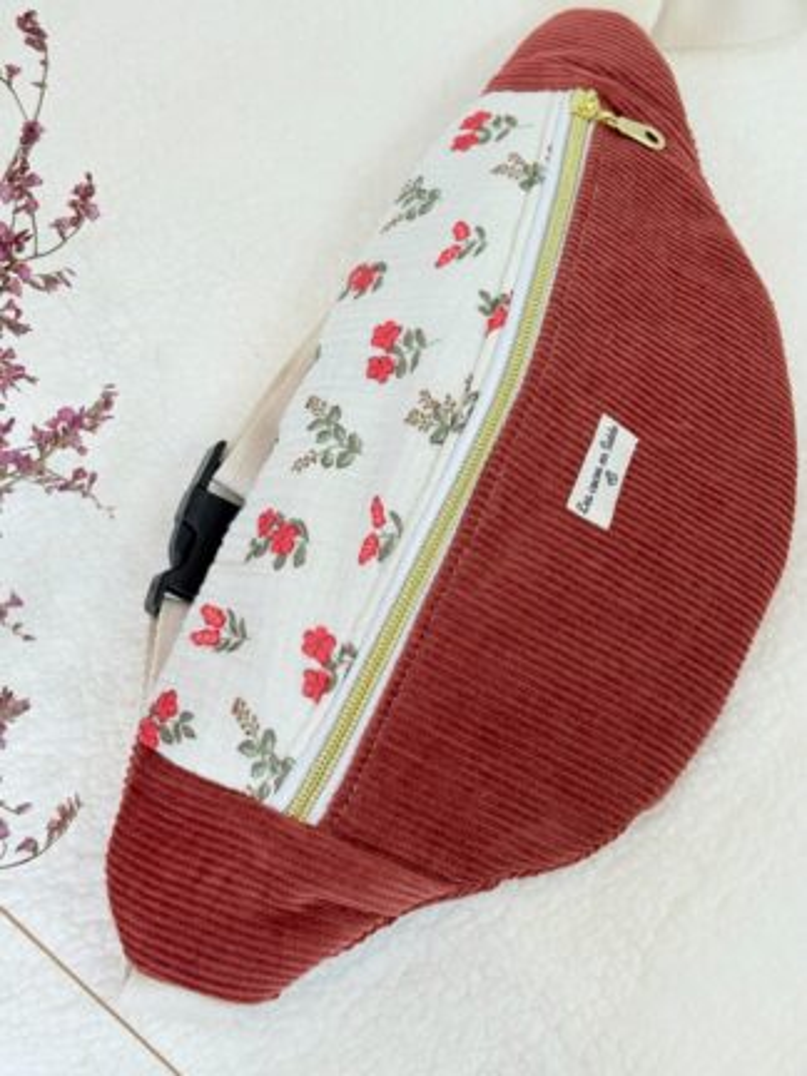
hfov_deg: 30.3
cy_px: 538
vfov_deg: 39.7
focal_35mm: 48
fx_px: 1492
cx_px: 404
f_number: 1.78
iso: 100
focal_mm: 6.76
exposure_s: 1/102
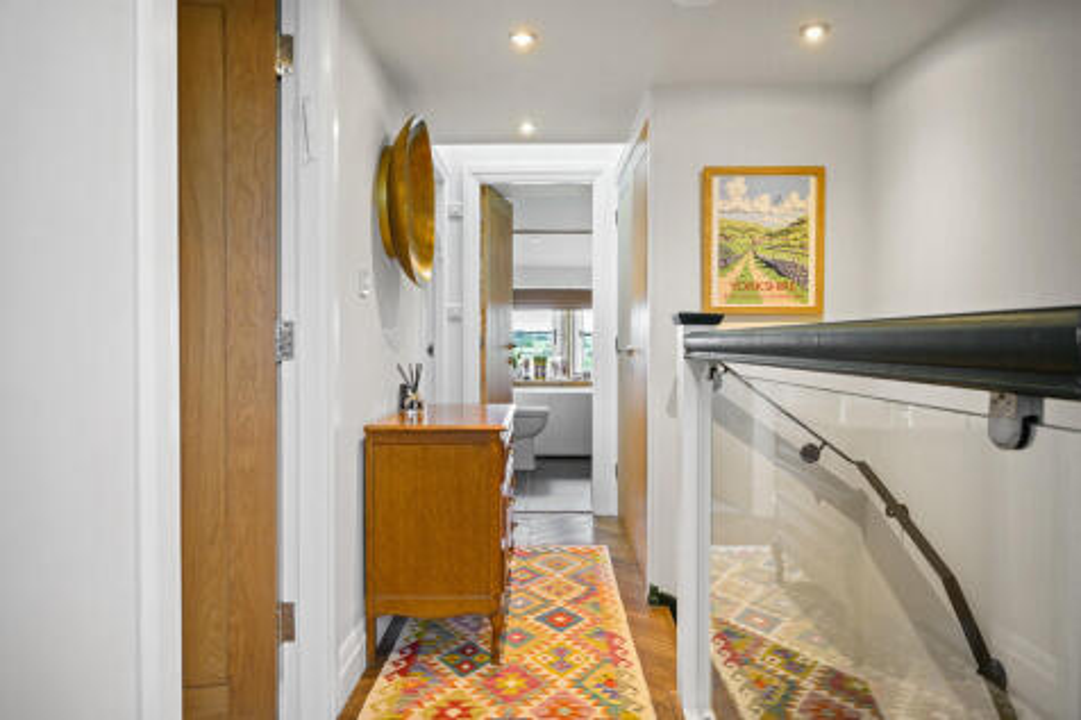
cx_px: 540
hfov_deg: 76.1
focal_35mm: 23
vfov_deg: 55.1
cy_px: 360
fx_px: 690
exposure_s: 1/13
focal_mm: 23
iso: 800
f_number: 9
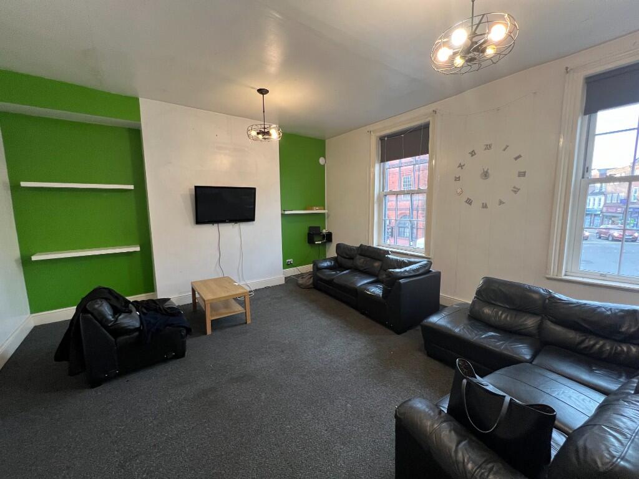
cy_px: 240
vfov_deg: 89.9
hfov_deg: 106.2
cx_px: 320
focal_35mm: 13
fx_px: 240
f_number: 1.8
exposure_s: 1/50
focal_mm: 1.57
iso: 200
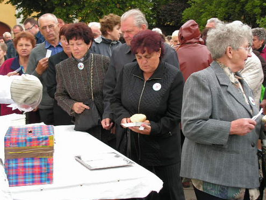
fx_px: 476
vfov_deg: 23.7
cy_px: 99
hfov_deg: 31.2
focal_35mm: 62
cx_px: 134
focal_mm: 10.2
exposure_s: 1/60
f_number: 3.3
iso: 80
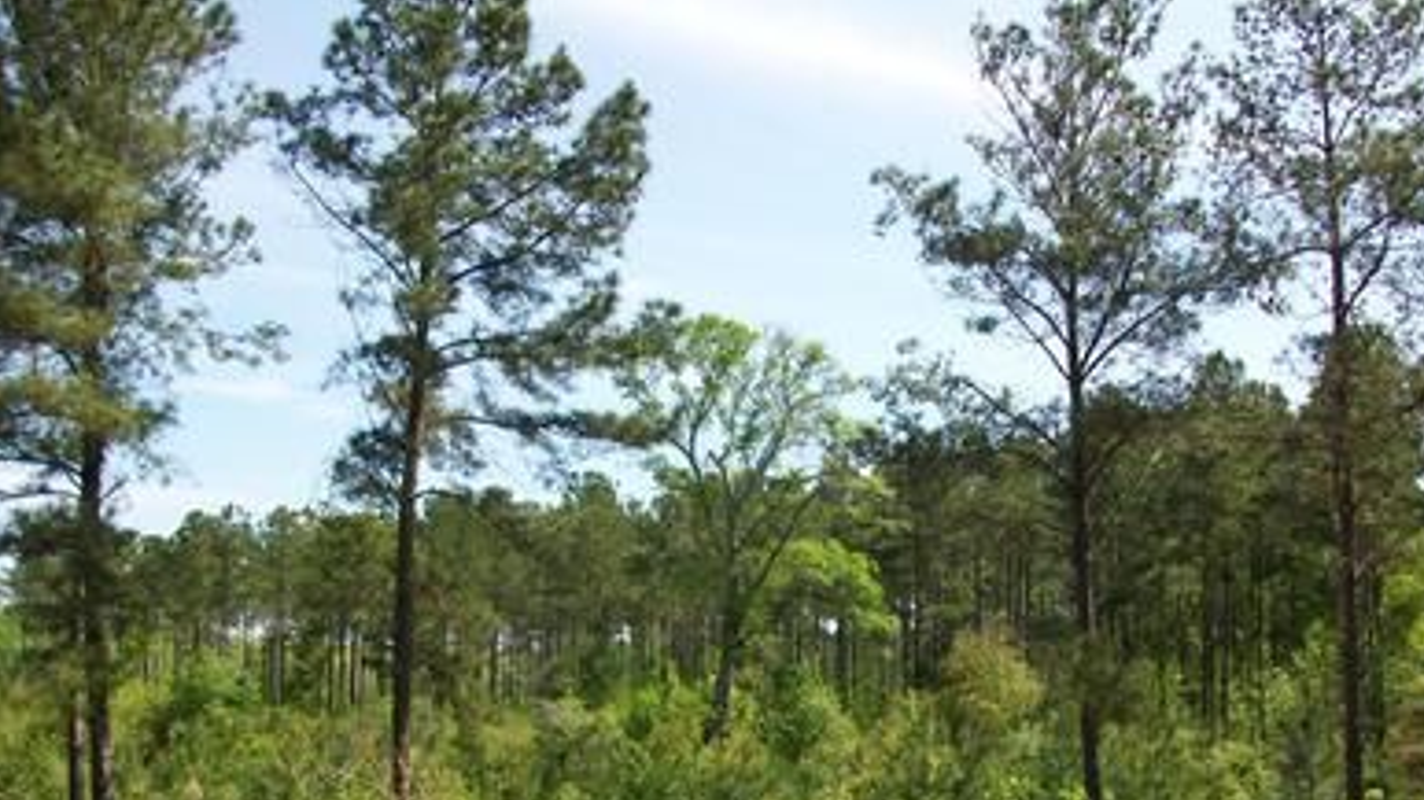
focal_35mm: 36
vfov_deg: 32.7
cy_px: 488
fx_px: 1359
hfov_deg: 55.3
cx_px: 732
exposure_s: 1/500
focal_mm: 5.7
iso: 64
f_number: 2.8
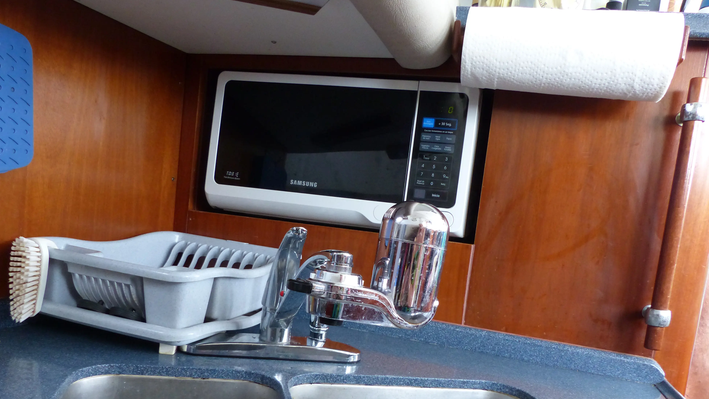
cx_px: 354
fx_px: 545
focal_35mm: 29
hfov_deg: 66.1
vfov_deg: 39.7
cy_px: 268
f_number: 2.8
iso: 400
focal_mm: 4.5
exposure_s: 1/60
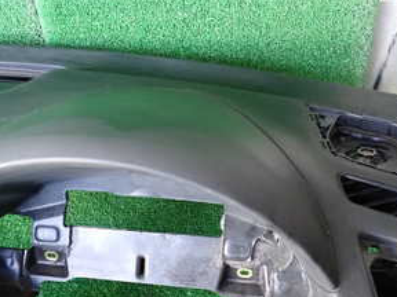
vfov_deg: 27.6
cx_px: 147
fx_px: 596
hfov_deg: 36.6
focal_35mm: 52
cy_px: 227
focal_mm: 4.5
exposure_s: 1/60
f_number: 2
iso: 500
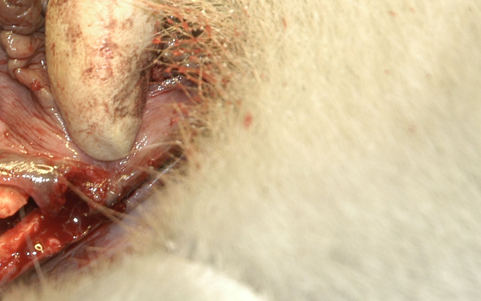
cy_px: 264
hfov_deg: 4.4
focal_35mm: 481
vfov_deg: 2.7
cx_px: -21
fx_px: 6305
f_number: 10
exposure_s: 1/180
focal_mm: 120
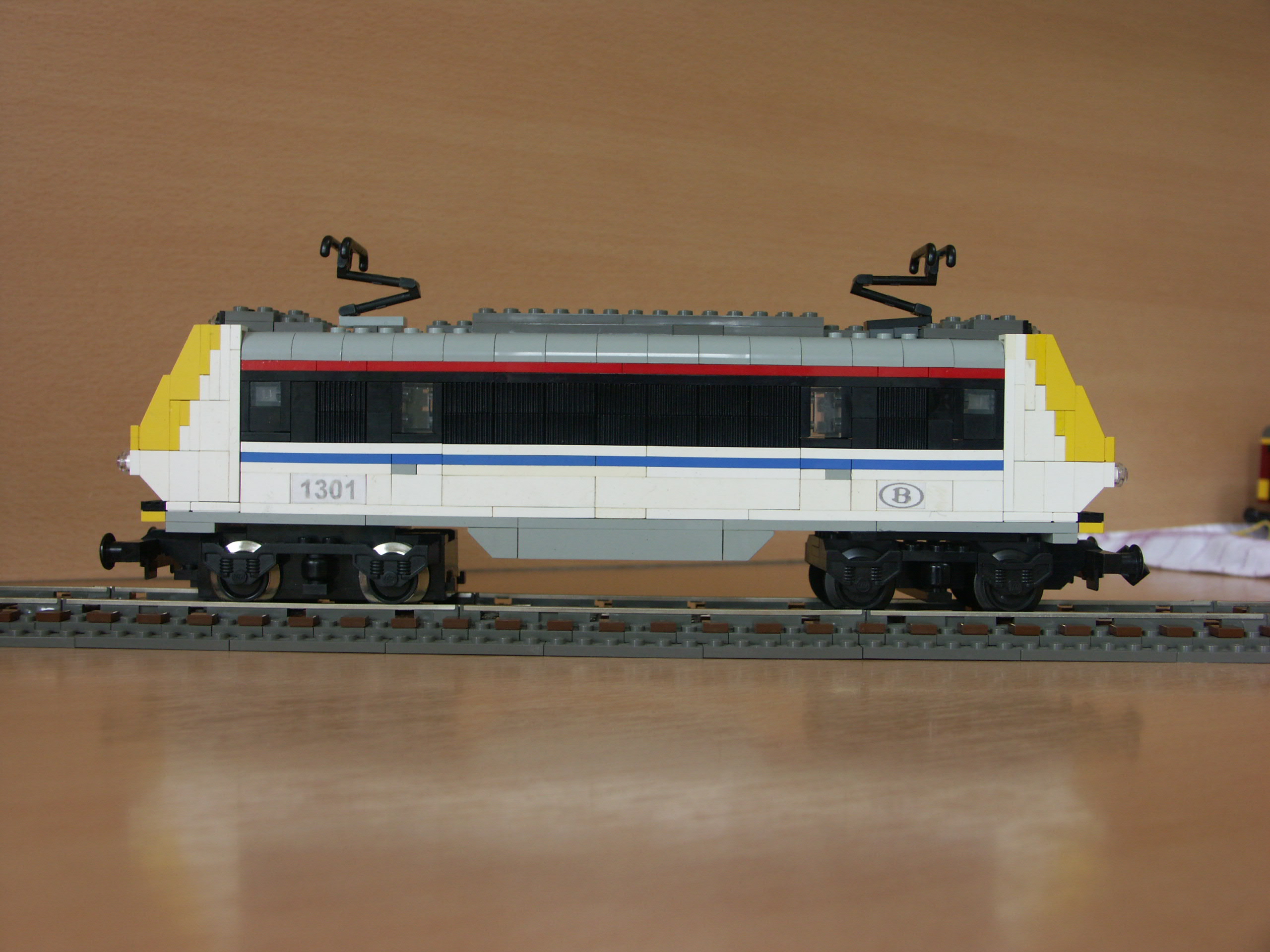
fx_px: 1321
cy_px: 476
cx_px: 635
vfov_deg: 39.7
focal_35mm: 36
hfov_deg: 51.4
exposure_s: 1/50
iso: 100
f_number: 2.8
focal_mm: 9.36
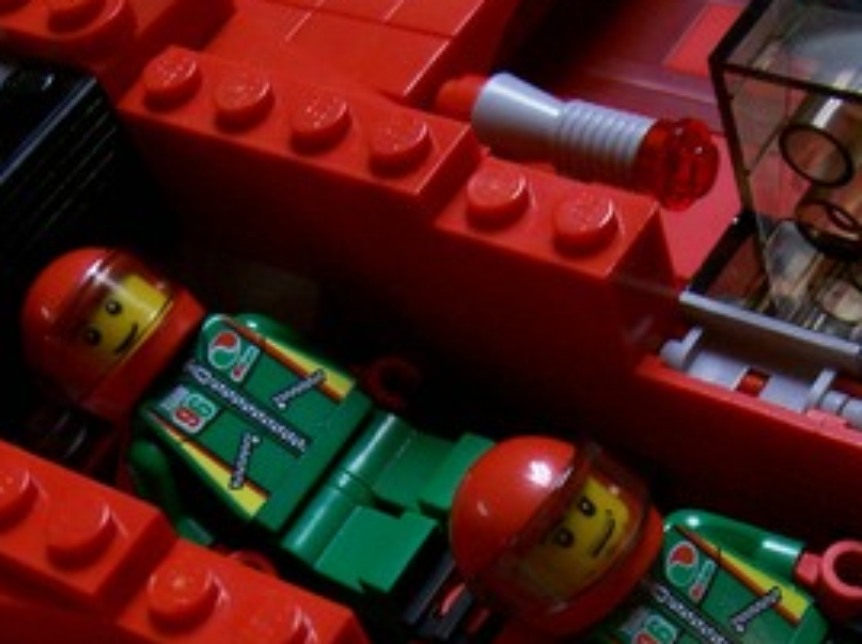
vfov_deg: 17.8
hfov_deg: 24.1
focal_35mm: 81
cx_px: 554
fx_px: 2014
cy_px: 622
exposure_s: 1/8
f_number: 2.7
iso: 160
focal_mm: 5.6
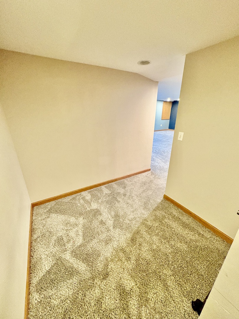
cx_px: 120
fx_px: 129
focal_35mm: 14
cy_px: 160
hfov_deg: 85.7
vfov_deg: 102.1
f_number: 2.2
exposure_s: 1/60
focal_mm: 2.22
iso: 500
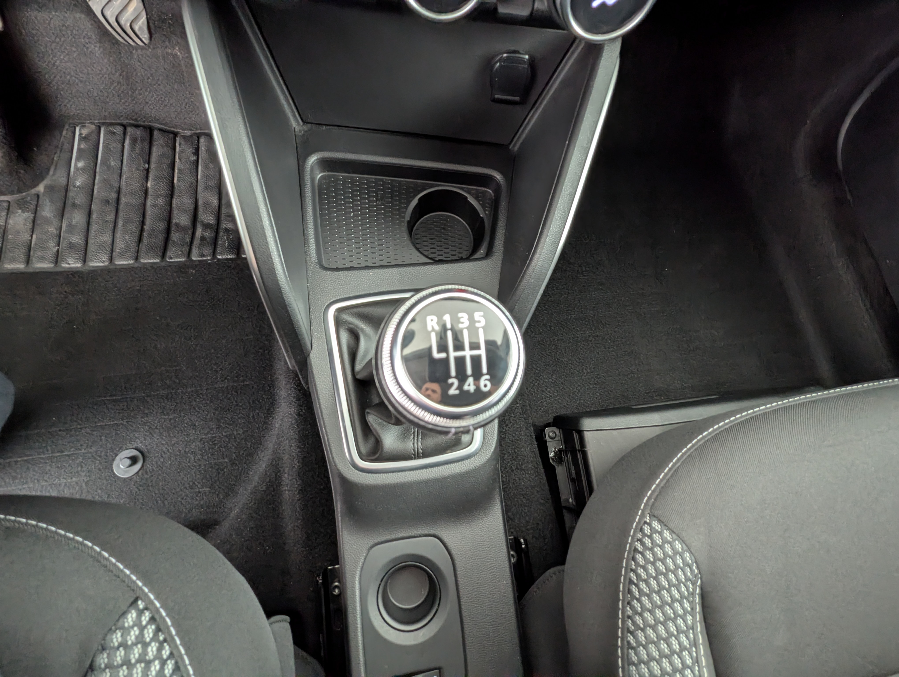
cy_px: 338
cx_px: 450
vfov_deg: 78.2
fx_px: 416
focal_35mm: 16
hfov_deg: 94.4
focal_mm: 2.35
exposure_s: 1/23.8
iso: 459
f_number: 2.2
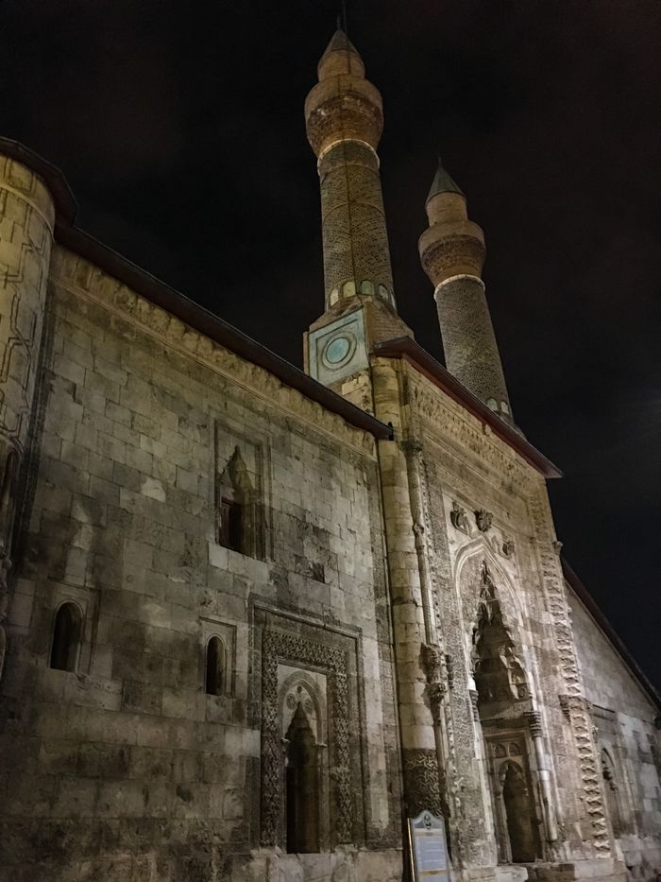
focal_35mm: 29
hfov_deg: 48.2
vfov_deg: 61.7
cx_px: 330
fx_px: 738
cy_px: 441
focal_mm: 4.15
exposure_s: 1/4
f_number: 2.2
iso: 320
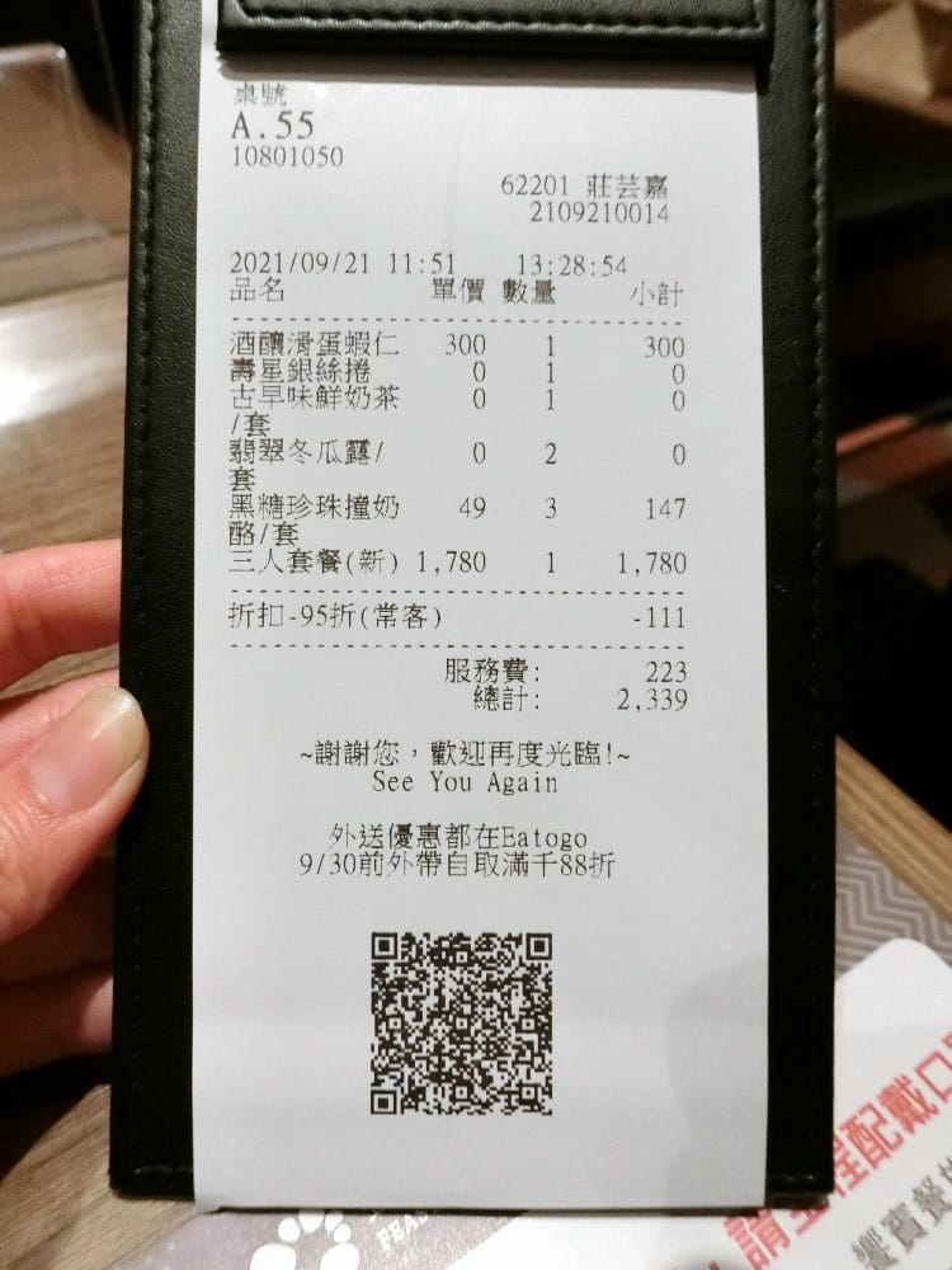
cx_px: 476
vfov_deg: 69.4
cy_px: 635
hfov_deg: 54.9
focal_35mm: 25
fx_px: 917
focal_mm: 5.4
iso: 1000
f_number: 2.8
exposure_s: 1/640
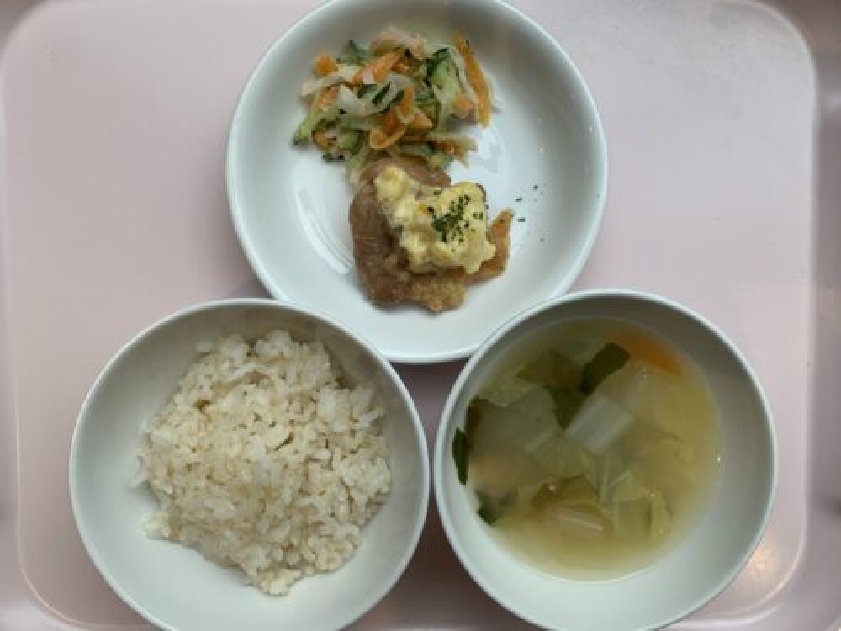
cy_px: 316
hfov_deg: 67.3
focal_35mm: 26
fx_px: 632
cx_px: 420
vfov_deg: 53.1
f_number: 1.8
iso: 50
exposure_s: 1/121
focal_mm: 4.25
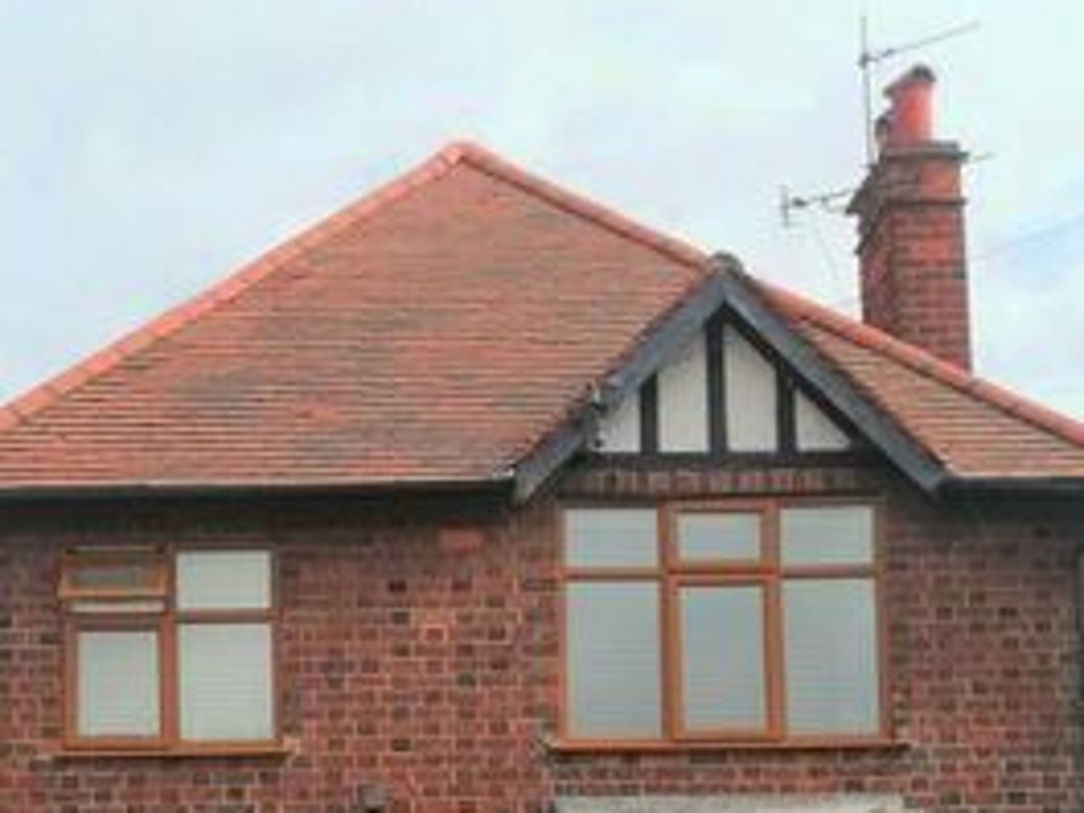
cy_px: 963
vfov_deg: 20.1
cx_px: 320
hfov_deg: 27.9
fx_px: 2161
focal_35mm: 69
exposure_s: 1/838
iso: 50
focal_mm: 3.81
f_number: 2.2
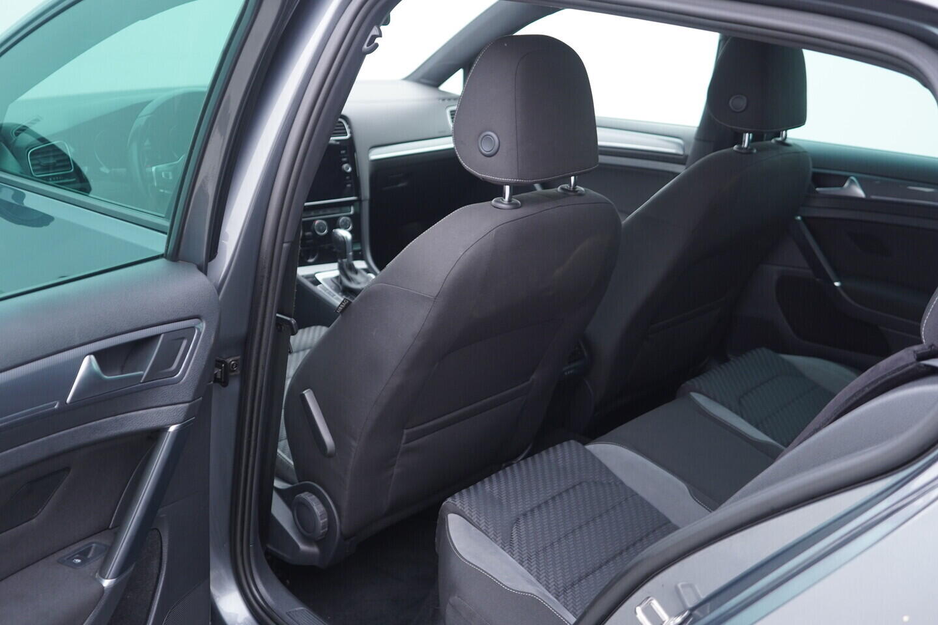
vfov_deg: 36.9
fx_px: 938
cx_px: 469
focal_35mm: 36
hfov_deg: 53.1
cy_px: 312
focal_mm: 24
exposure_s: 1/40
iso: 250
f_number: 2.8
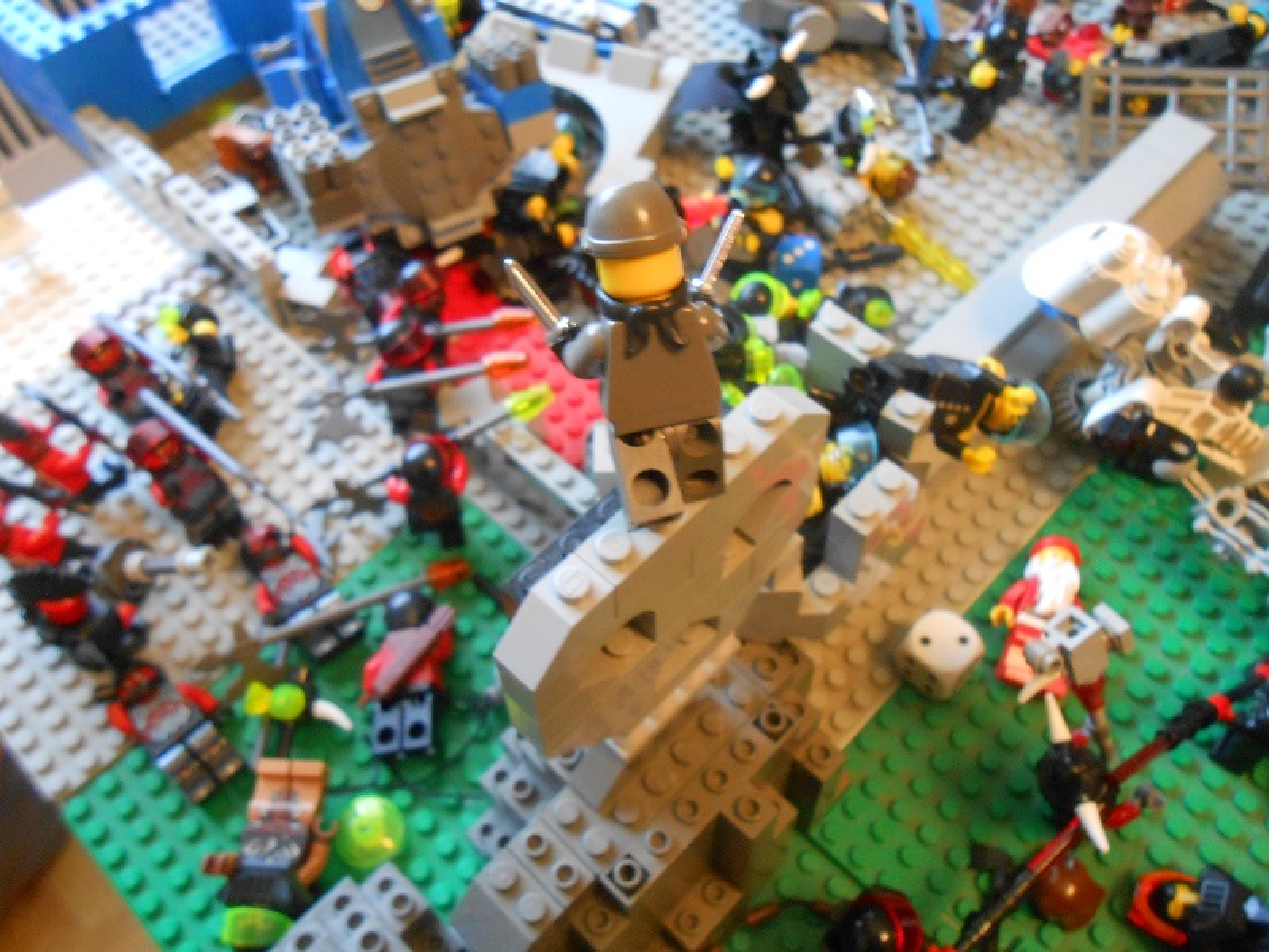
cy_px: 476
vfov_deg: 46.8
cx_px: 634
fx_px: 1100
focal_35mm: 30
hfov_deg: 60.0
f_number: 3.8
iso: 400
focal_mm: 5.3
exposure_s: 1/3
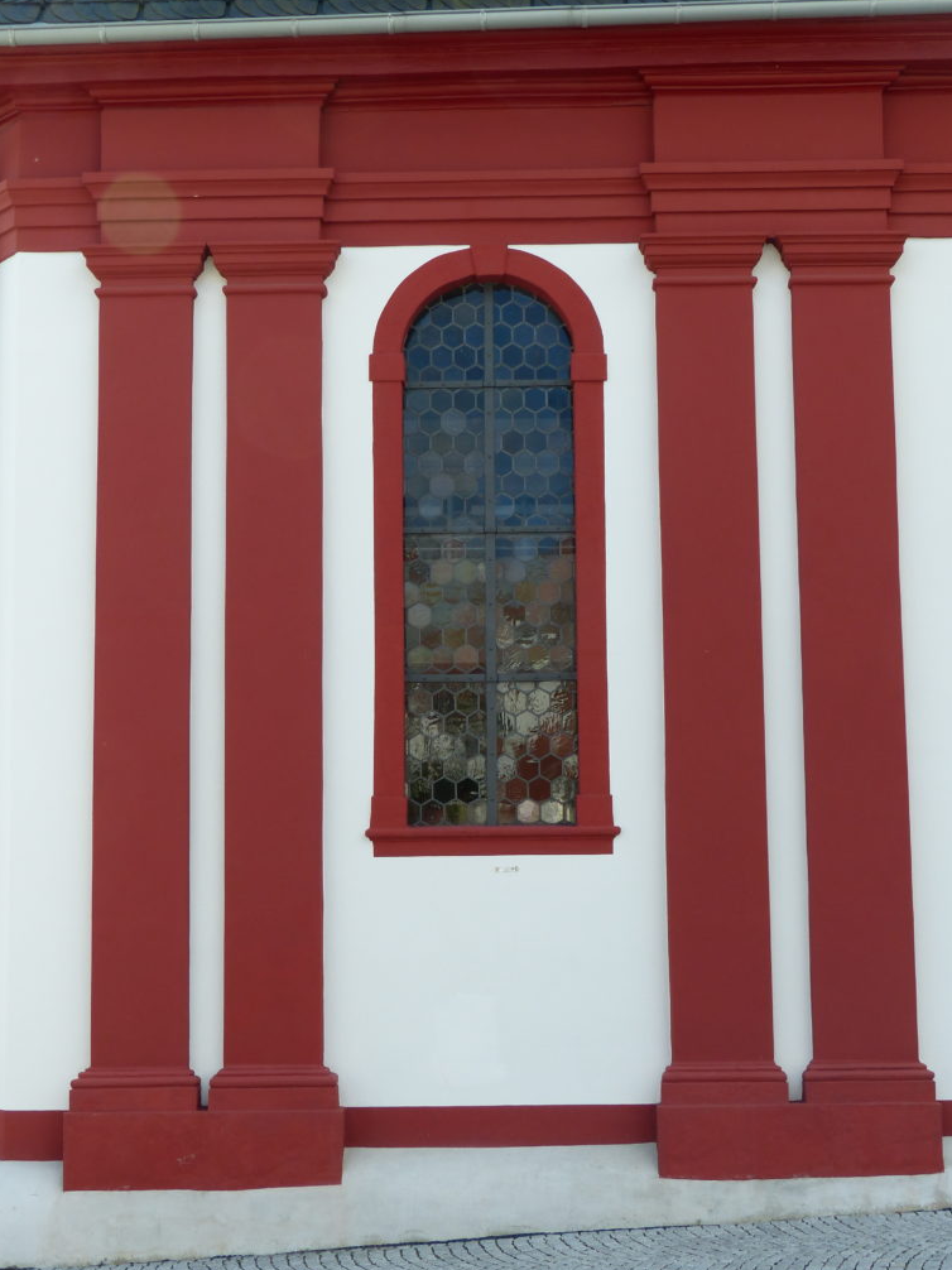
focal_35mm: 56
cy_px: 629
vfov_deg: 34.4
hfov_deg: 26.1
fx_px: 2054
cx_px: 480
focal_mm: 9.9
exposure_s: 1/320
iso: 100
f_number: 4
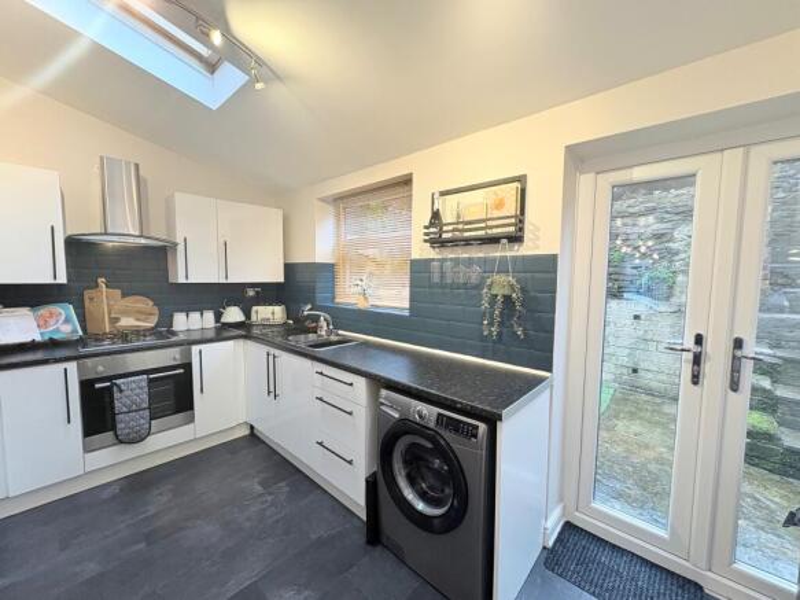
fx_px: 323
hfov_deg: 102.1
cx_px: 400
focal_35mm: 14
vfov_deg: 85.7
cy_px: 300
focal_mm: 2.22
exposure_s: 1/50
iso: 125
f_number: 2.2
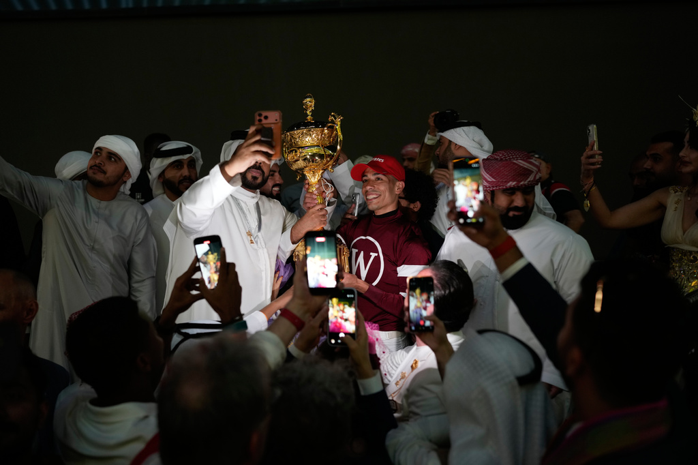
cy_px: 232
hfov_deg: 54.4
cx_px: 349
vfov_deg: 37.8
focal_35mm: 35
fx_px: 678
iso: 1000
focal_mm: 35
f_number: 1.8
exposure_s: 1/60
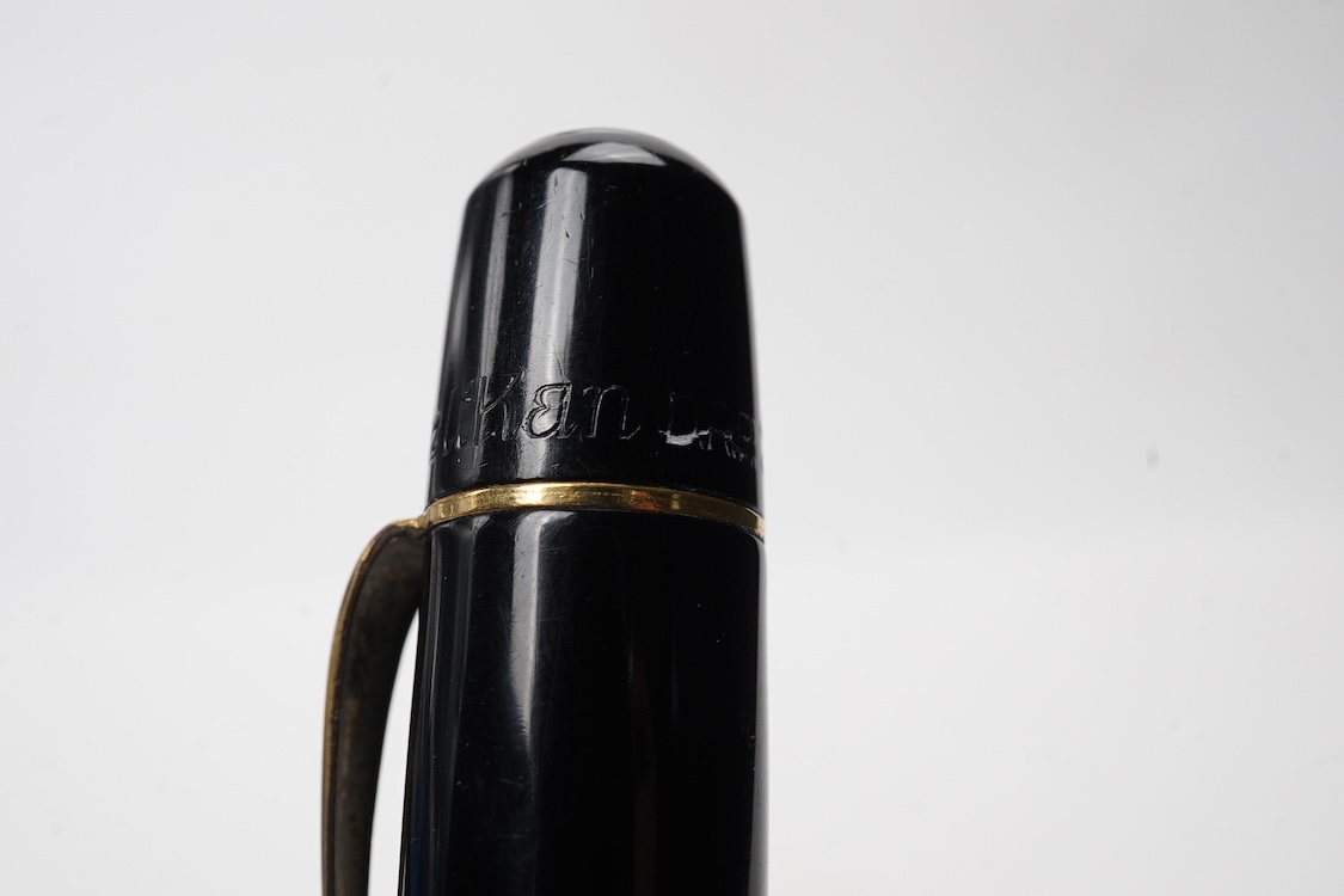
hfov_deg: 43.6
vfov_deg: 29.9
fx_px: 1680
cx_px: 672
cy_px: 448
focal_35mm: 45
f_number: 20
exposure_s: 1/100
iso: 400
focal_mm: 30
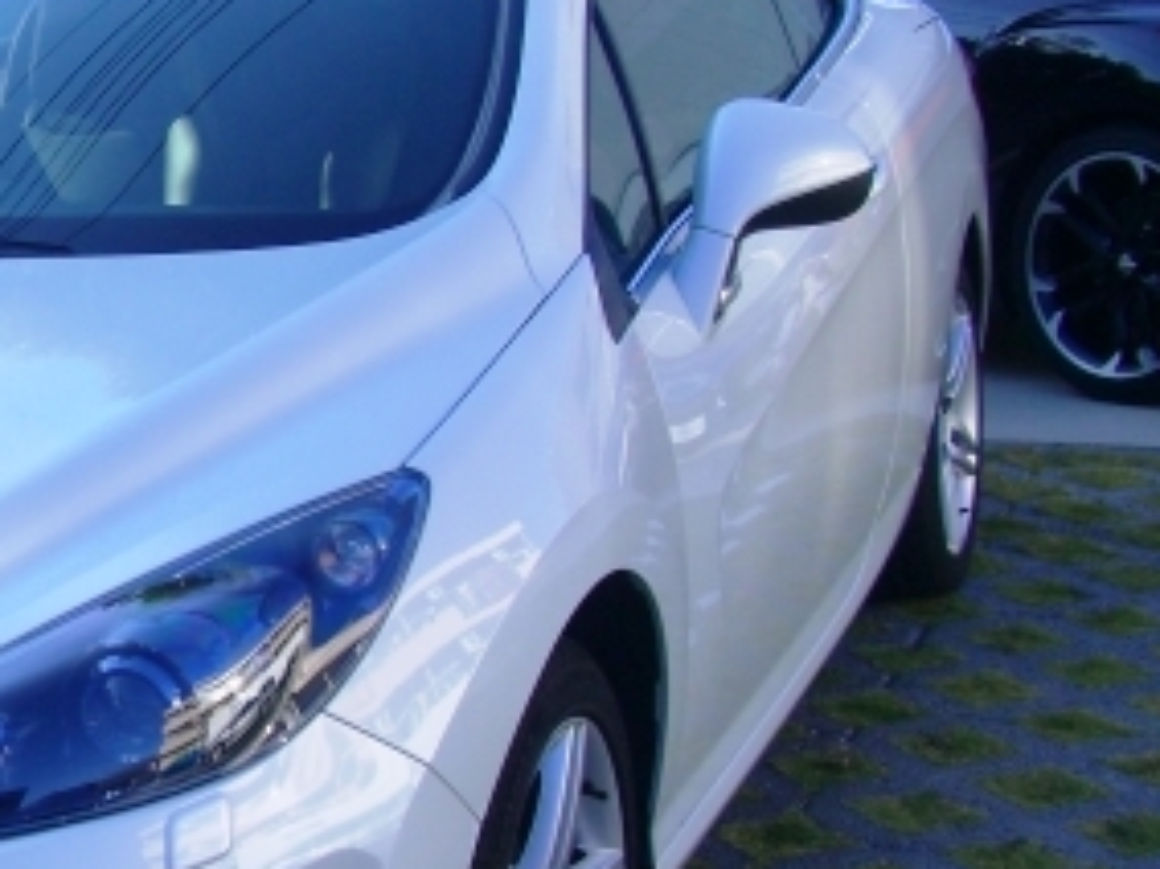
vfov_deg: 17.2
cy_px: 430
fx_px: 2881
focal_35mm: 86
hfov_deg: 21.6
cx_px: -98
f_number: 5.6
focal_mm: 7.9
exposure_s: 1/100
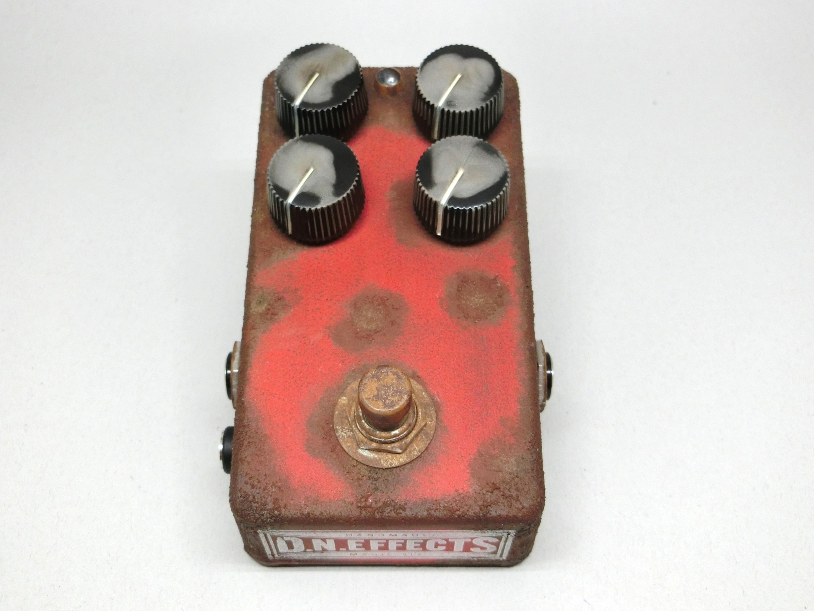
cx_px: 407
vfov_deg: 32.2
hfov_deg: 42.1
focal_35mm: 45
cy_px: 306
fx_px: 1058
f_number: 4.4
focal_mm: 8
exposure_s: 1/125
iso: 200
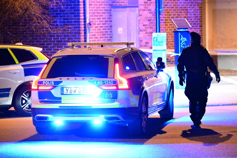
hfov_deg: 16.4
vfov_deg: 11.0
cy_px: 79
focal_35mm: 125
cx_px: 118
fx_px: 822
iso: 9000
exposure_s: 1/100
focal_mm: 125
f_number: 2.8
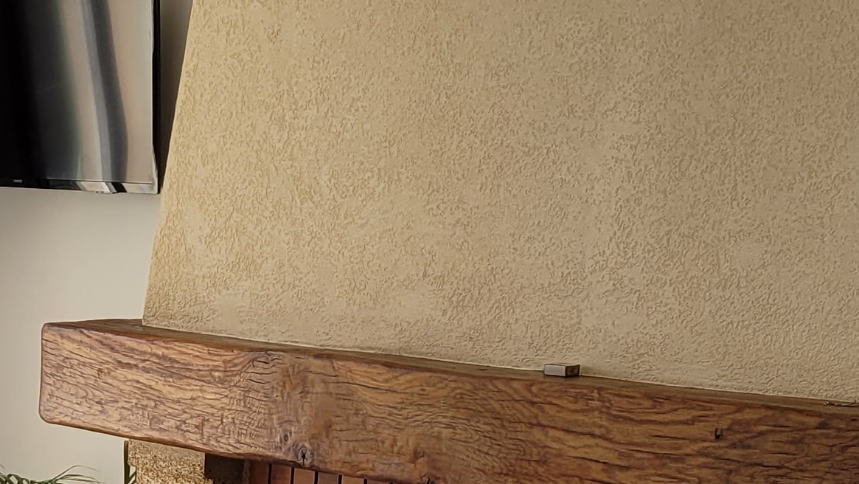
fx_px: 2233
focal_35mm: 98
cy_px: 856
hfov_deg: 21.1
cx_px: 4
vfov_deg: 11.5
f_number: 1.8
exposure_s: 1/100
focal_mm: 5.4
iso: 40
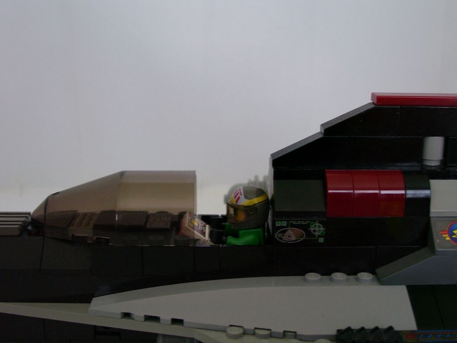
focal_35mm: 53
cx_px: 228
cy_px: 172
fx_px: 700
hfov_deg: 36.2
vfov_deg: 27.5
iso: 160
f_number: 3.4
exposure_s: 1/8
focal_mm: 8.6
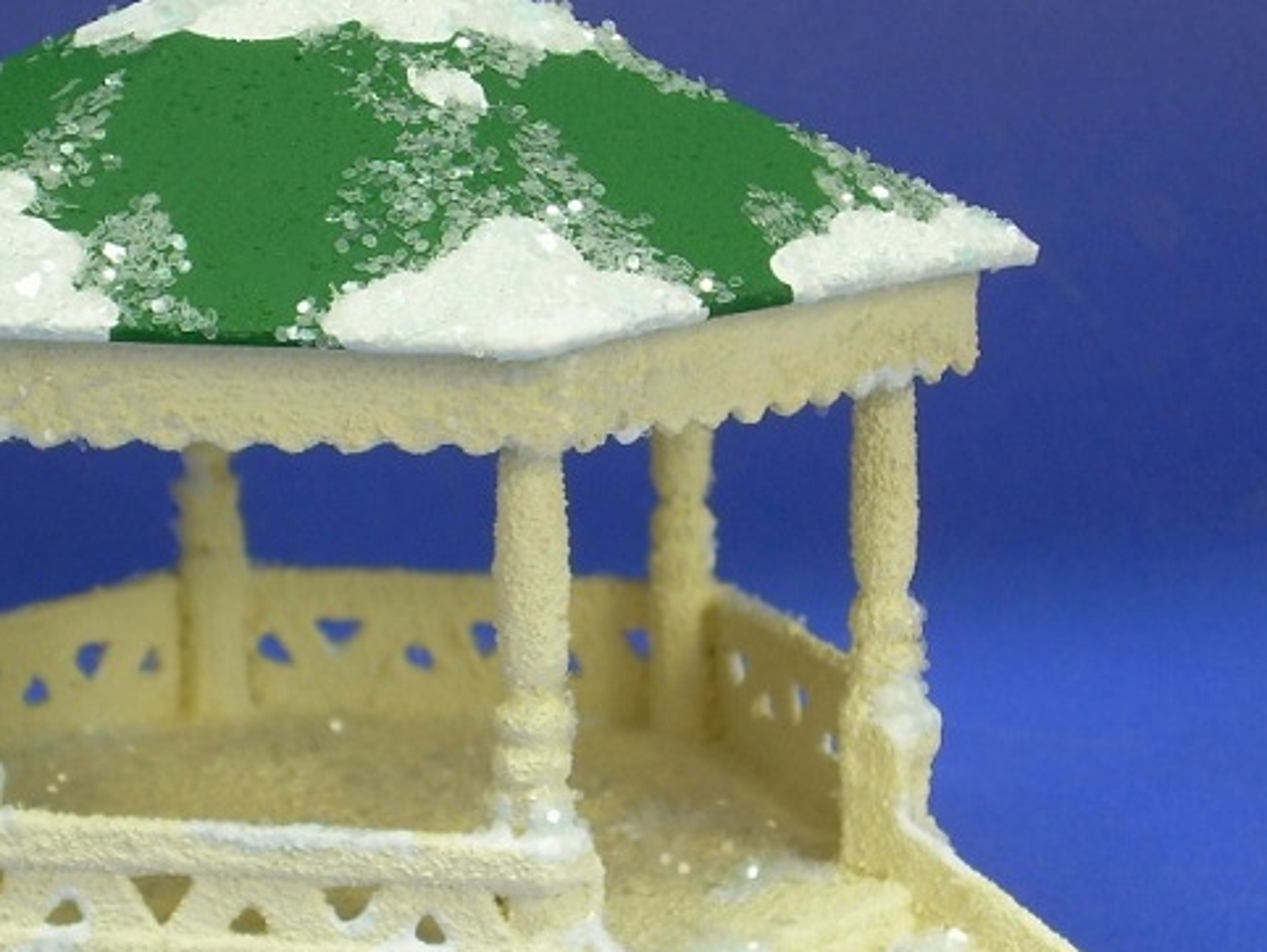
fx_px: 4980
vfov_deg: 10.9
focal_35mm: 136
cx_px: 415
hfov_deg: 14.5
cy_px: 547
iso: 50
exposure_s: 1/8
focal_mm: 13.9
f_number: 4
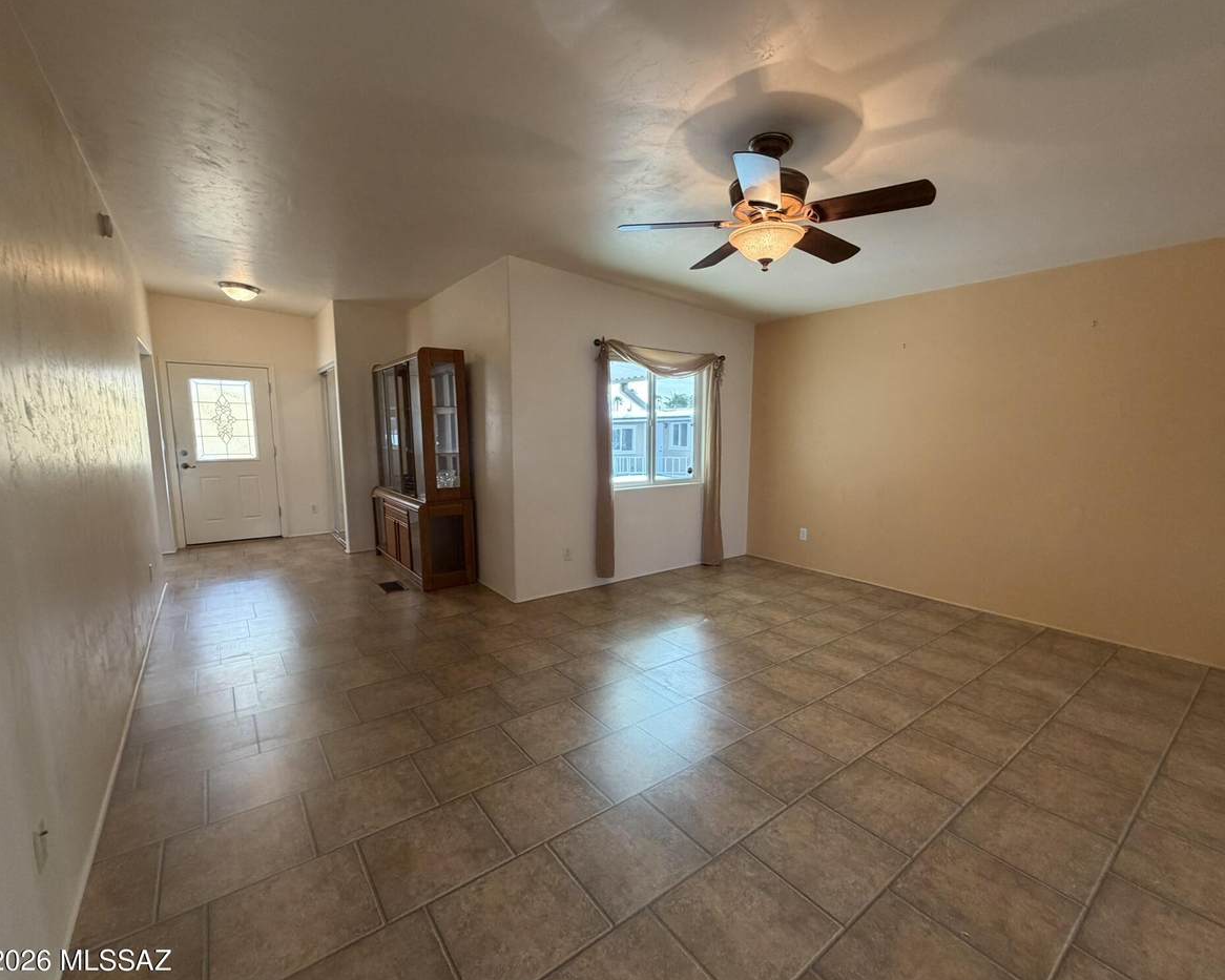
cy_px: 502
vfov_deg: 84.0
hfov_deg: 96.7
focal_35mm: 15
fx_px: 544
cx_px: 637
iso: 250
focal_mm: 2.22
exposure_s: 1/120
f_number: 2.2
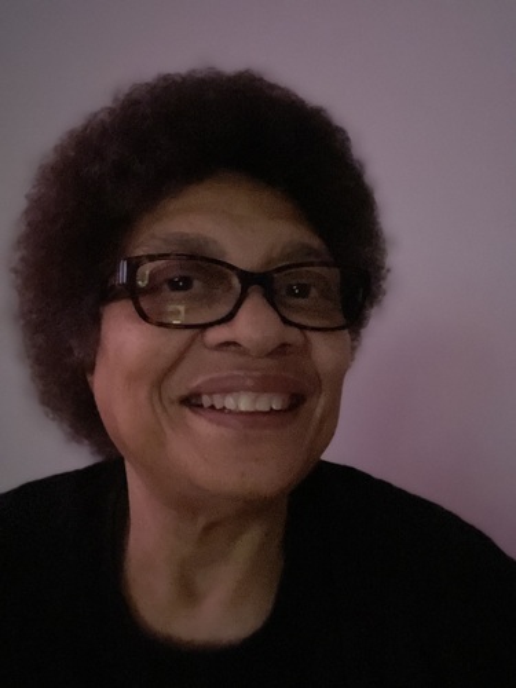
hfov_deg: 46.8
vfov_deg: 60.0
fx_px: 596
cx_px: 258
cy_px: 344
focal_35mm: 30
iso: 2000
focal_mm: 2.71
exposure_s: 1/15
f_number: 2.2
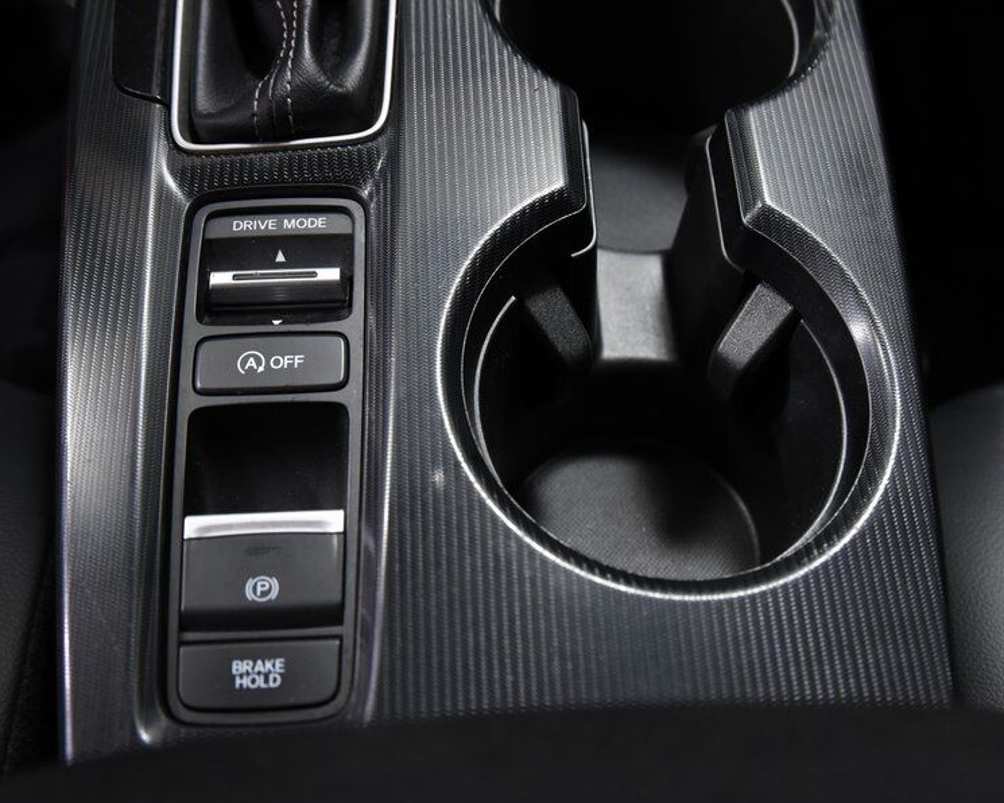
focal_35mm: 40
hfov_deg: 45.8
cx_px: 508
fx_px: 1189
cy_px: 384
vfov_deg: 37.3
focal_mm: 31
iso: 2500
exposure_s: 1/25
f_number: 5
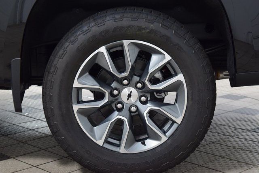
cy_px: 86
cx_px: 130
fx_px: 518
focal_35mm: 72
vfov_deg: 18.9
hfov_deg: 28.1
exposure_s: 1/15
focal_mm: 48
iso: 900
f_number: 6.3
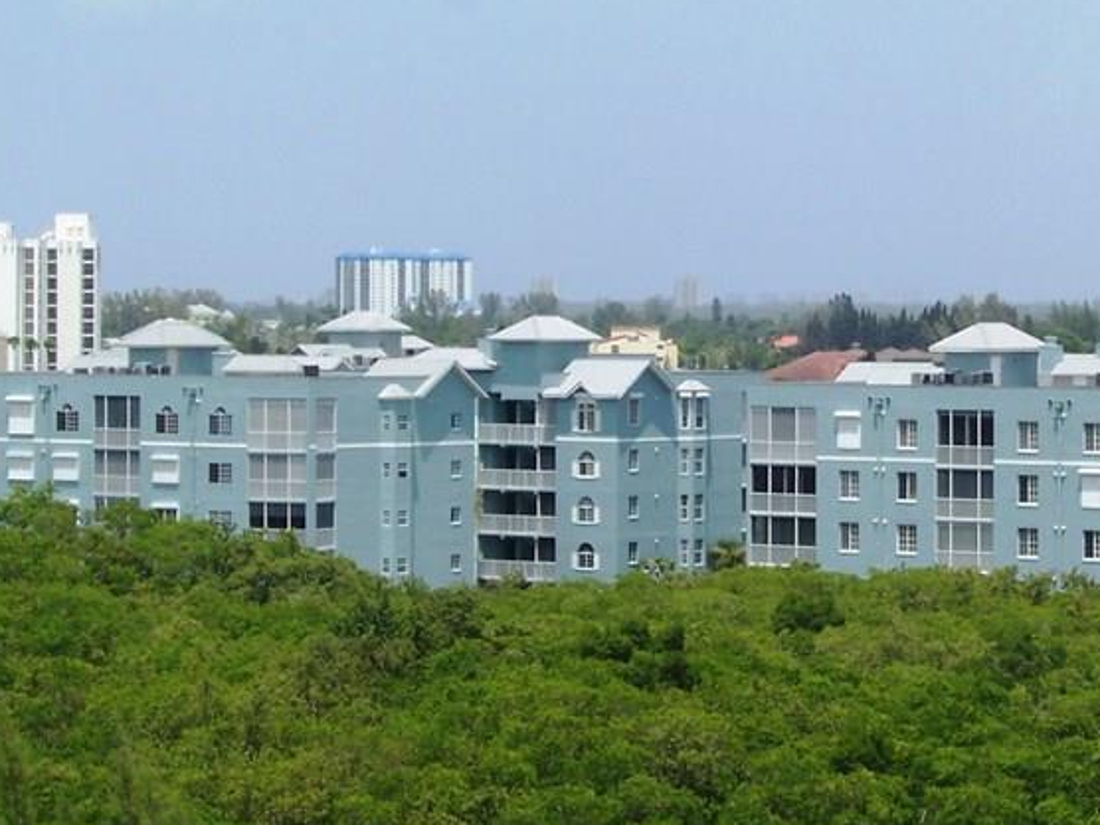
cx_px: 845
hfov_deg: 10.5
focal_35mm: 188
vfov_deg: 7.9
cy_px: 273
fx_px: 5974
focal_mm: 16.8
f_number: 9.5
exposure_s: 1/180
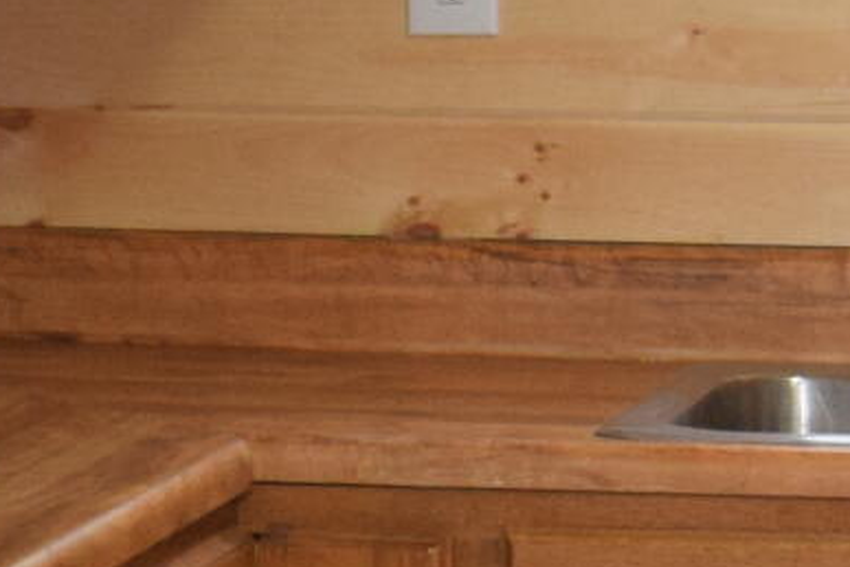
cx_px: 209
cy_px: 615
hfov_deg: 8.0
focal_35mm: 256
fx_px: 6044
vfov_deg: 5.4
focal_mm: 22
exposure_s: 1/100
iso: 800
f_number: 5
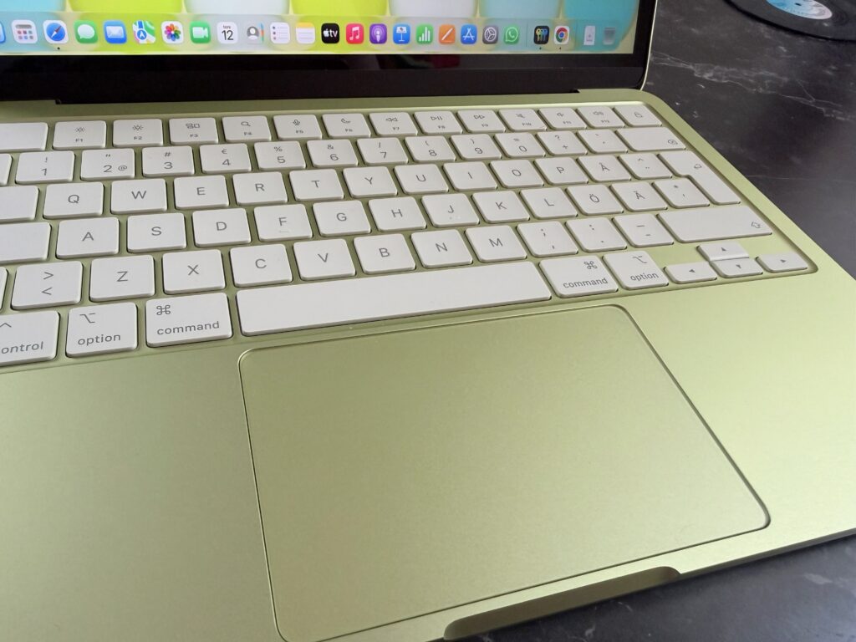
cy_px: 321
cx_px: 428
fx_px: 593
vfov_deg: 56.8
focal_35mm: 24
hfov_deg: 71.6
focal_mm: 2.22
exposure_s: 1/121
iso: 250
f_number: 2.2
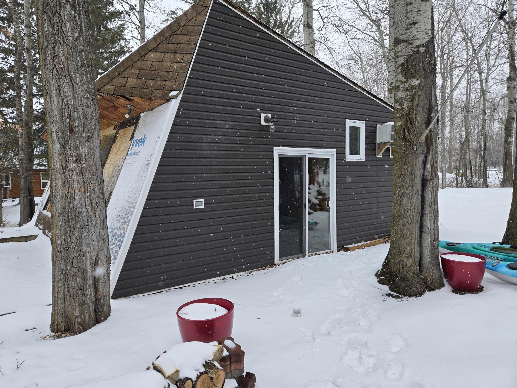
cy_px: 187
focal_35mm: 24
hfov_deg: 71.6
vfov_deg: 56.8
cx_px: 247
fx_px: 358
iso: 25
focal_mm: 5.4
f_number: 1.8
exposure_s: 1/1195
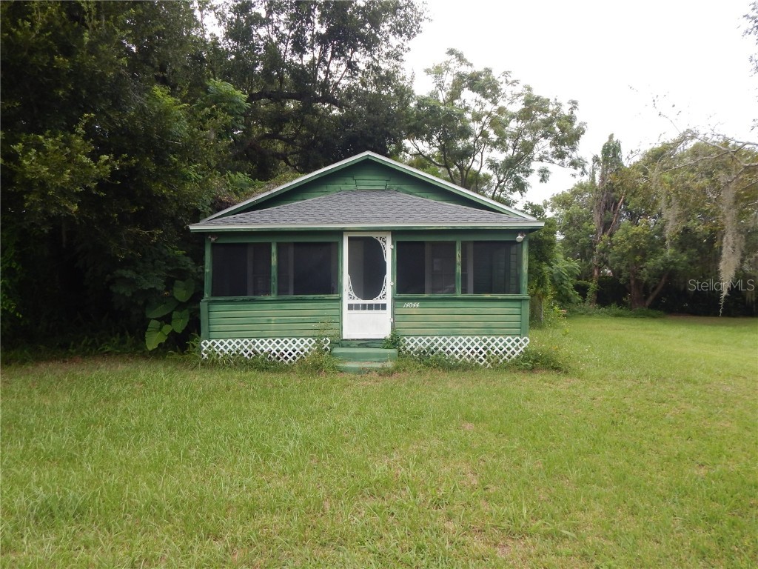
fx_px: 482
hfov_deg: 76.4
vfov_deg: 61.1
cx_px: 379
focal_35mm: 22
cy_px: 284
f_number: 3
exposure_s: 1/500
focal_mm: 4
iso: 125
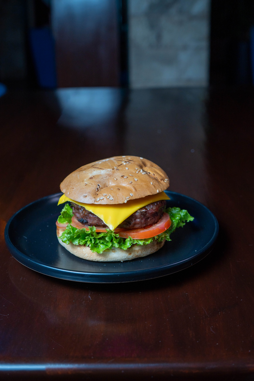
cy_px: 190
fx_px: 444
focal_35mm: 42
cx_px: 127
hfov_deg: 31.9
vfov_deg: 46.4
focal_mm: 28
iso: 100
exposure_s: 1/200
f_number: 4.5
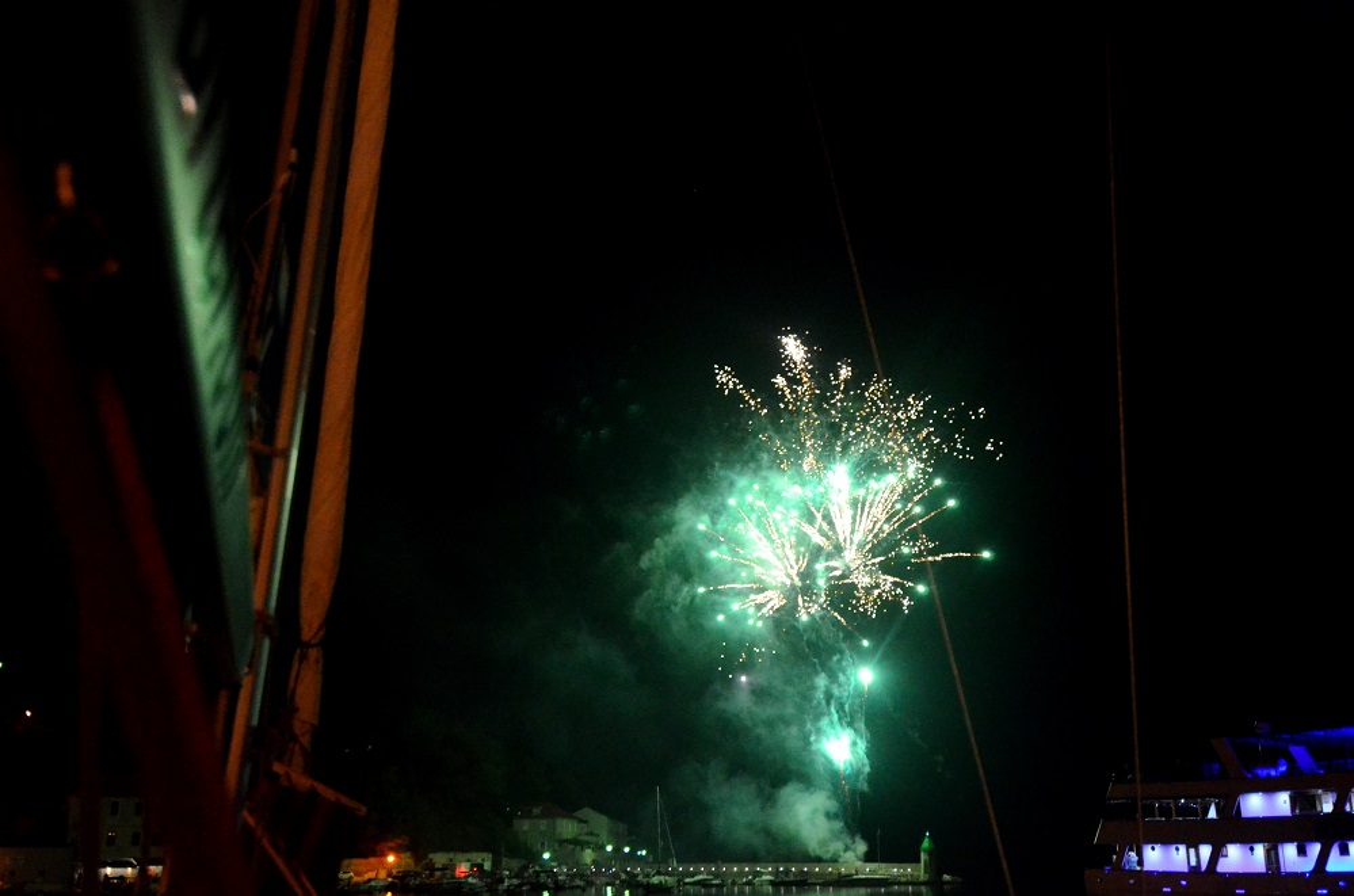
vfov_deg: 36.7
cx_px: 677
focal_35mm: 36
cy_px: 448
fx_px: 1351
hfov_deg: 53.2
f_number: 4
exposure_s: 1/40
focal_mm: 24
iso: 5000
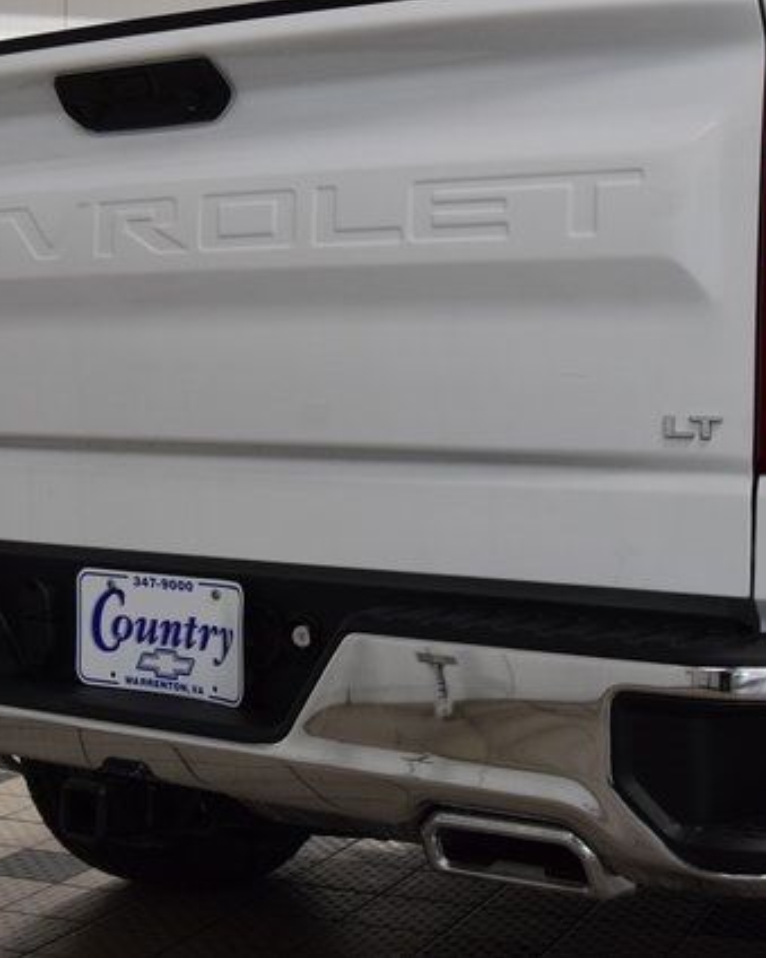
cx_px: 362
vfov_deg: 27.9
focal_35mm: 68
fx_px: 1928
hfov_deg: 22.5
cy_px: 478
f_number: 8
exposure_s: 1/60
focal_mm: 32
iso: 1600
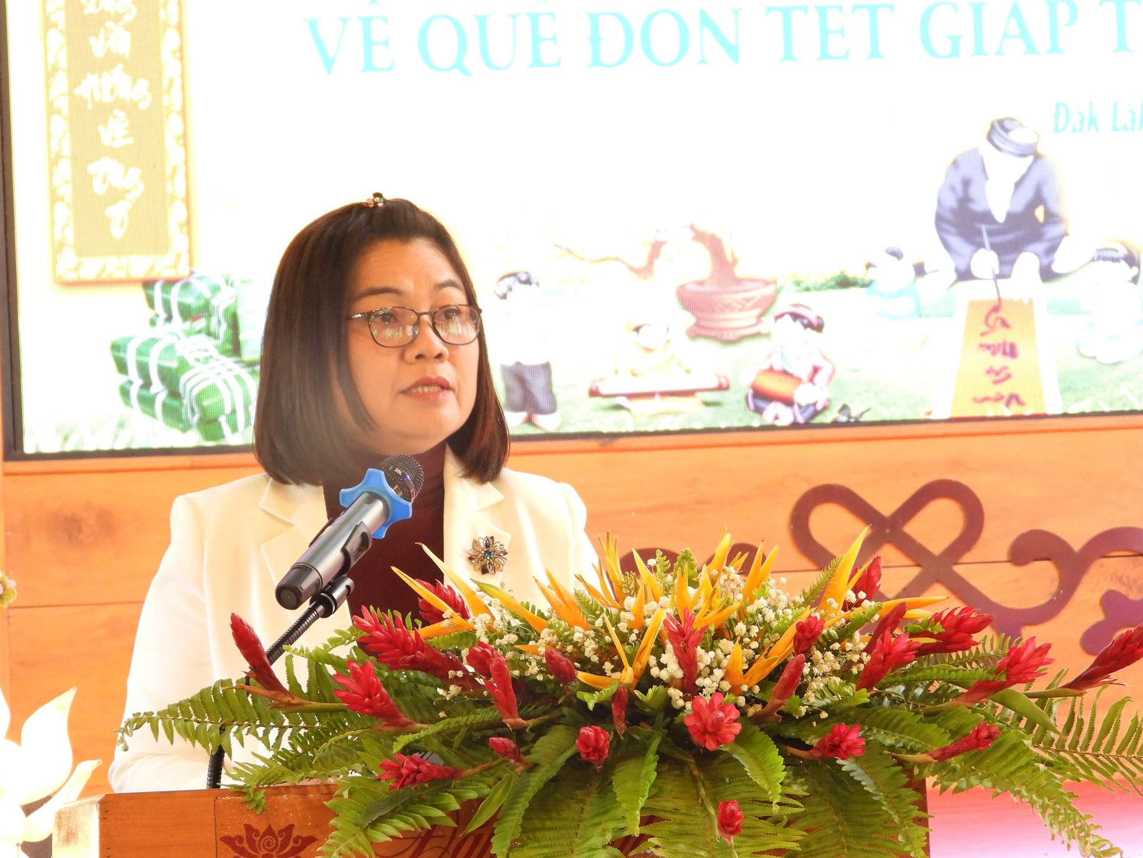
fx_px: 4624
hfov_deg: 14.1
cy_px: 422
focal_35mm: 140
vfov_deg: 10.6
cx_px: 575
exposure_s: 1/15
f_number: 4
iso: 500
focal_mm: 24.3
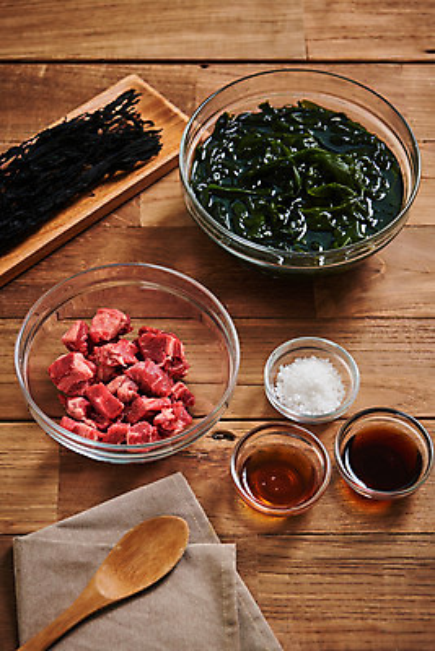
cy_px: 326
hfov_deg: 19.5
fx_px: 1268
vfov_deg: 28.8
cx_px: 218
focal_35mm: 70
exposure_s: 1/125
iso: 100
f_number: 5.6
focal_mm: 70
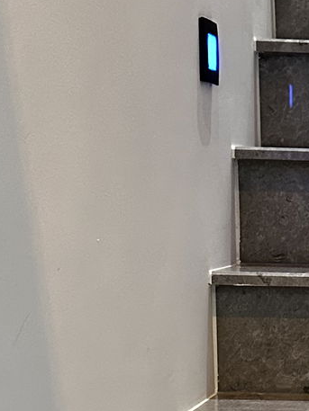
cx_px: 536
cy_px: 378
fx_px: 1332
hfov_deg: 12.2
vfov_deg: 17.3
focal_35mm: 112
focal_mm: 6.86
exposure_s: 1/50
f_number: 1.78
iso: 400
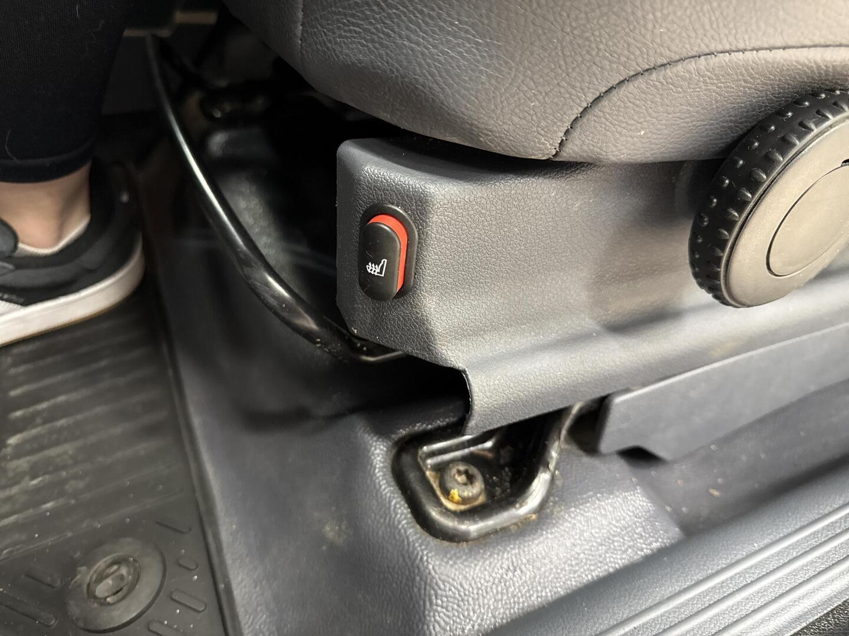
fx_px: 589
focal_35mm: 24
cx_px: 424
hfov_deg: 71.6
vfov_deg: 56.8
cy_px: 318
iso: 800
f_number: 1.78
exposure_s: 1/33
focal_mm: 6.76
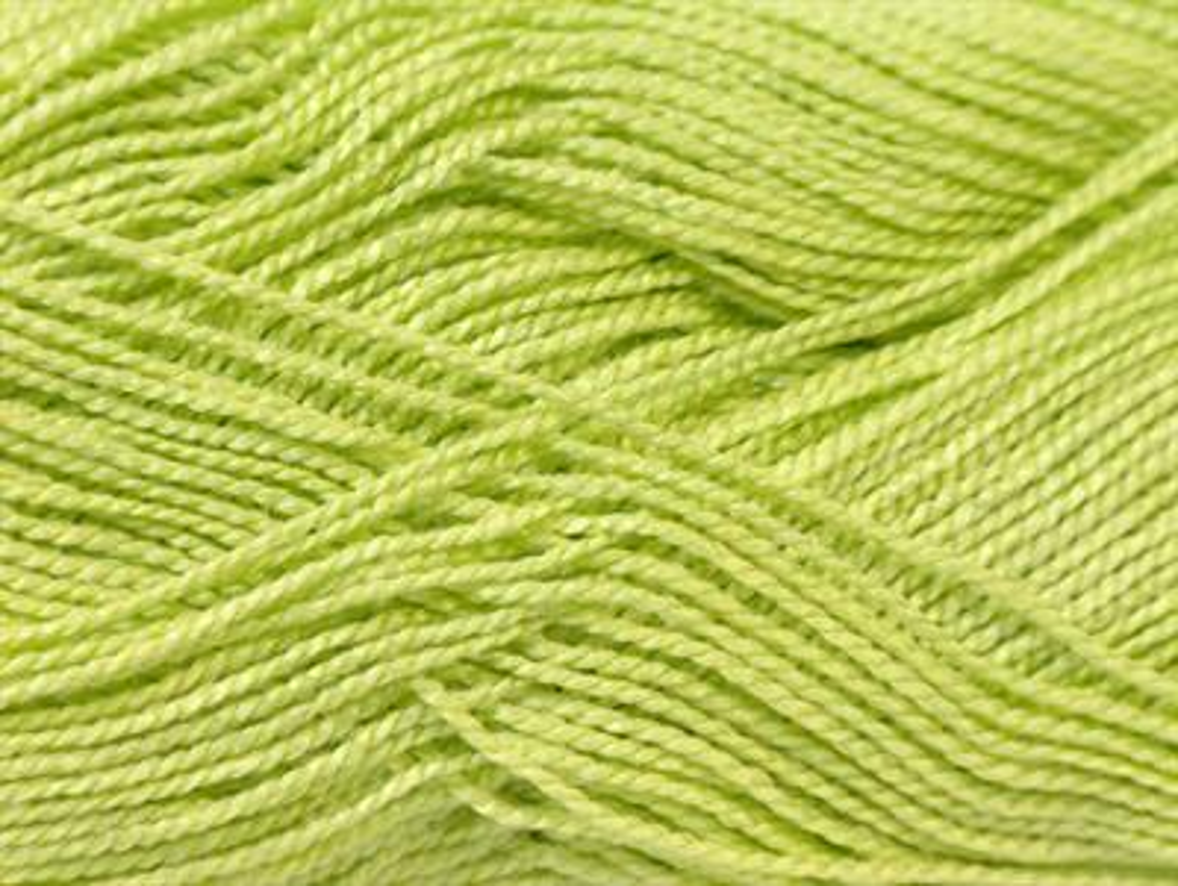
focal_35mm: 116
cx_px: 589
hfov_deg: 17.0
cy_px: 443
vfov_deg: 12.8
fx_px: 3952
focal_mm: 23.76
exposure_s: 1/35.8
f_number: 3
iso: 200
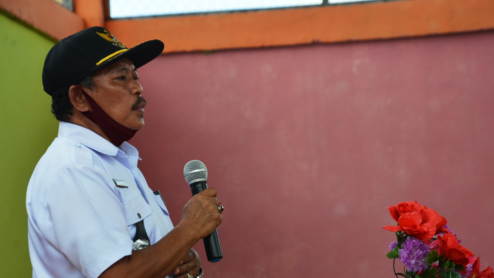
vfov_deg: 6.6
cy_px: 178
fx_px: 2392
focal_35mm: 183
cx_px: 254
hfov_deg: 11.8
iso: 200
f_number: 7.1
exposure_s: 1/200
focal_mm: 105
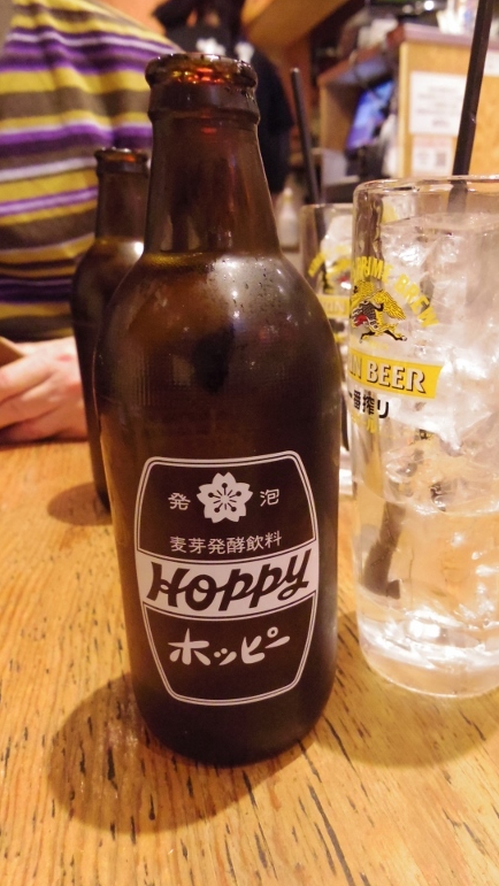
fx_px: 611
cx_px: 339
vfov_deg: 71.9
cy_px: 456
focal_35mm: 26
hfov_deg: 43.7
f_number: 2.8
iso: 3200
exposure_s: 1/30
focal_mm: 5
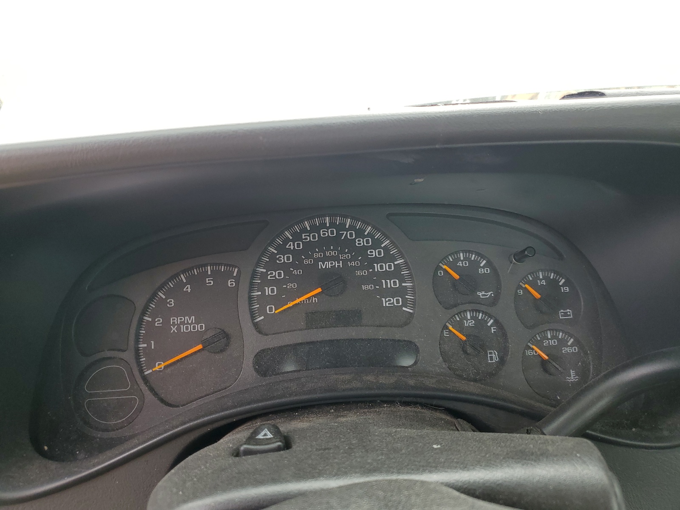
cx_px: 340
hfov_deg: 67.3
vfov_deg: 53.1
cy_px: 255
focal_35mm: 26
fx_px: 511
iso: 50
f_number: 1.5
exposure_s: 1/357
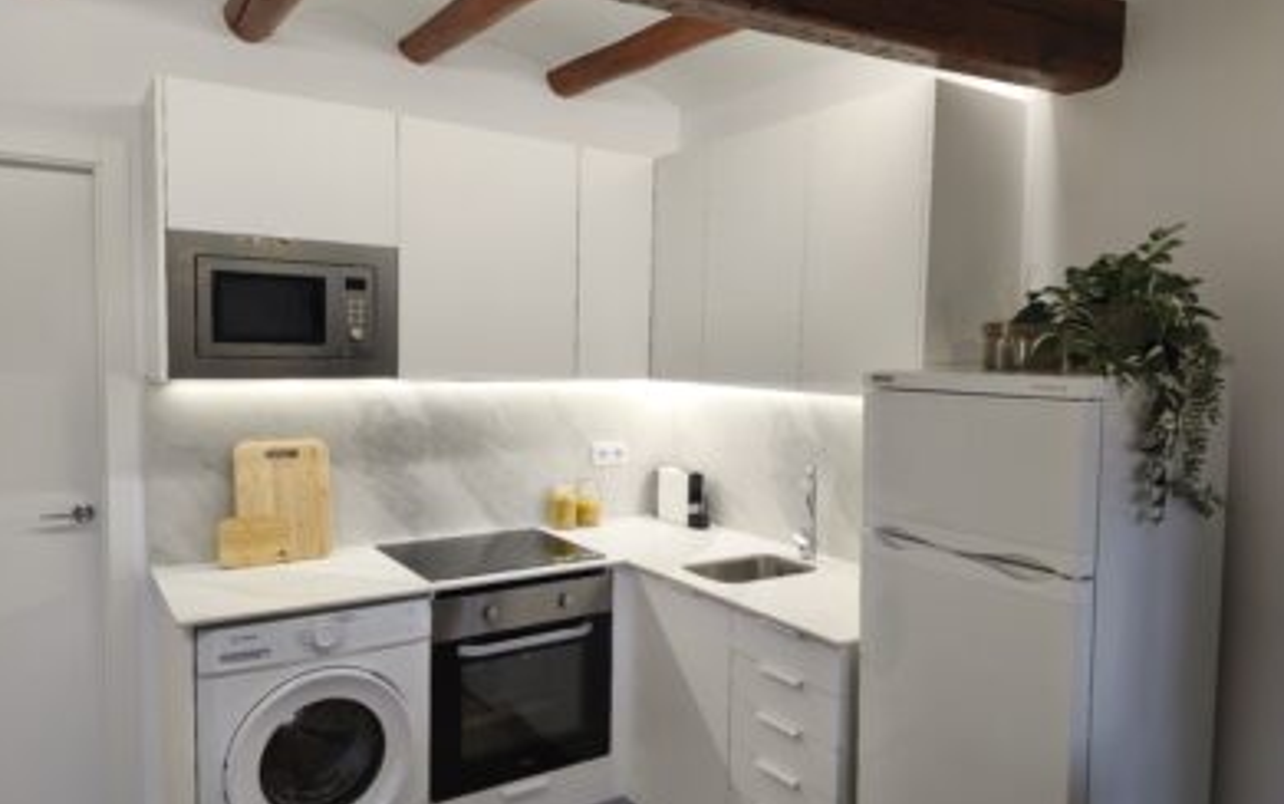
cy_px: 415
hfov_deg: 72.5
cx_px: 645
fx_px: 875
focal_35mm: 25
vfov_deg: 49.3
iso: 160
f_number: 1.65
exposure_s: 1/99.9
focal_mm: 6.18
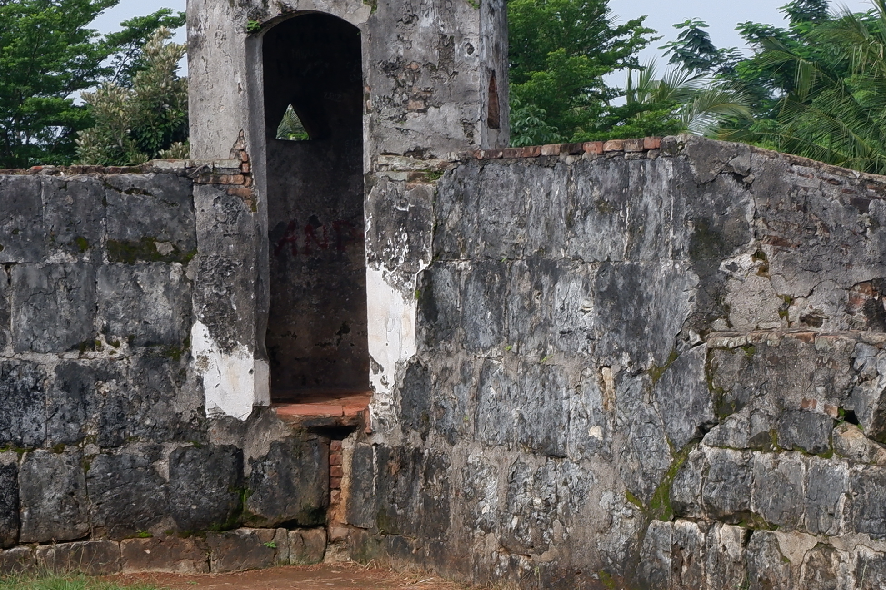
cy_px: 496
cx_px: 534
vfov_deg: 11.7
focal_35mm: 117
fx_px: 2879
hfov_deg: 17.5
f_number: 9
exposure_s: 1/250
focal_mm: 25.6
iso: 200
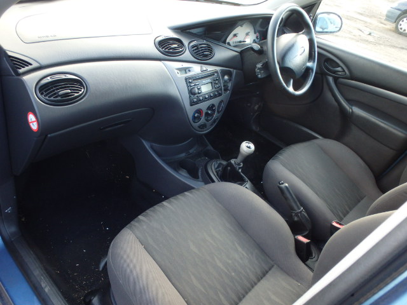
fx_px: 329
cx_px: 204
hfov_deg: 63.4
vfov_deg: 49.7
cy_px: 152
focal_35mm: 28
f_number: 3.9
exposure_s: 1/30
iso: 250
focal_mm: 5
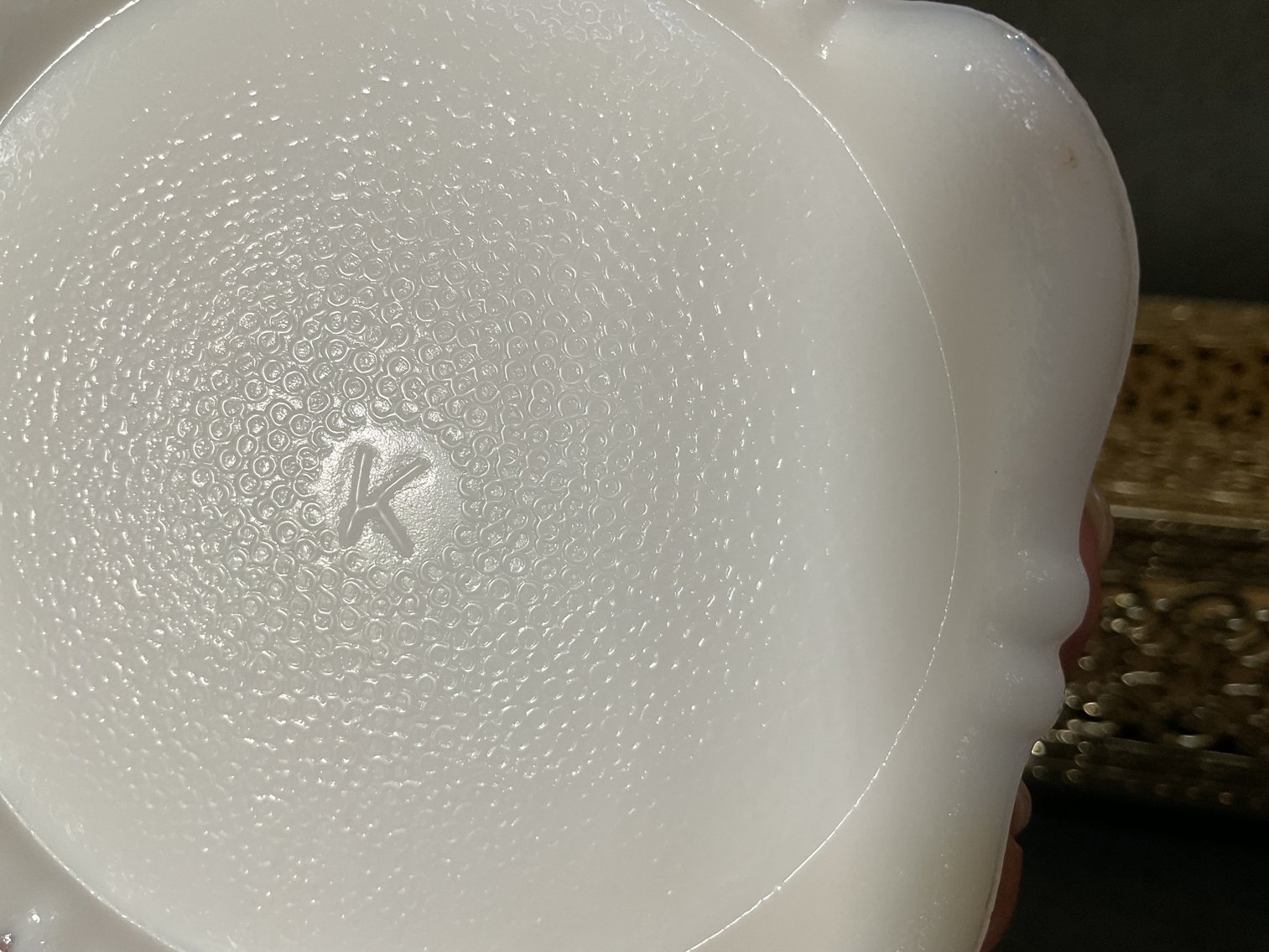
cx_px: 634
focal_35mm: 29
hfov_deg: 61.7
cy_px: 476
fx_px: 1063
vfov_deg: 48.2
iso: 40
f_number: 1.8
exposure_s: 1/60
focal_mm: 3
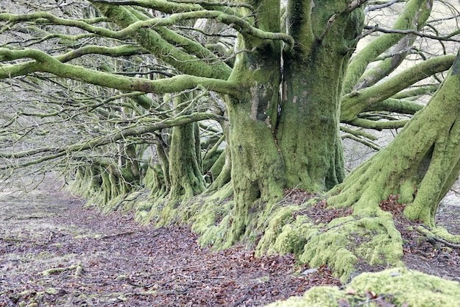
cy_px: 154
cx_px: 230
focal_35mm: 63
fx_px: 805
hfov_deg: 31.9
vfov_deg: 21.6
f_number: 3.5
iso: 320
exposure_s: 1/80
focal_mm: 23.09
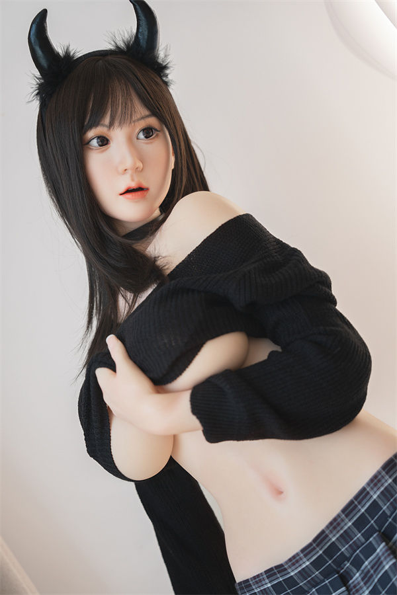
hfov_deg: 19.5
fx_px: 1158
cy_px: 298
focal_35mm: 70
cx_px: 198
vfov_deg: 28.8
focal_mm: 70
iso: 200
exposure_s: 1/125
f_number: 2.8
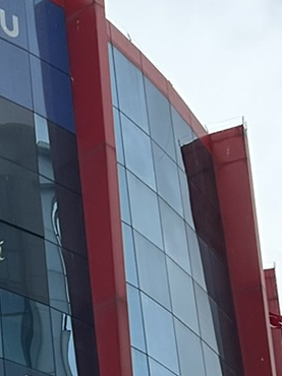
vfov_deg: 13.6
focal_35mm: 144
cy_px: 353
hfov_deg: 9.9
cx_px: -177
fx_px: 1566
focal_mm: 5.7
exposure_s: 1/3356
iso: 50
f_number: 1.5
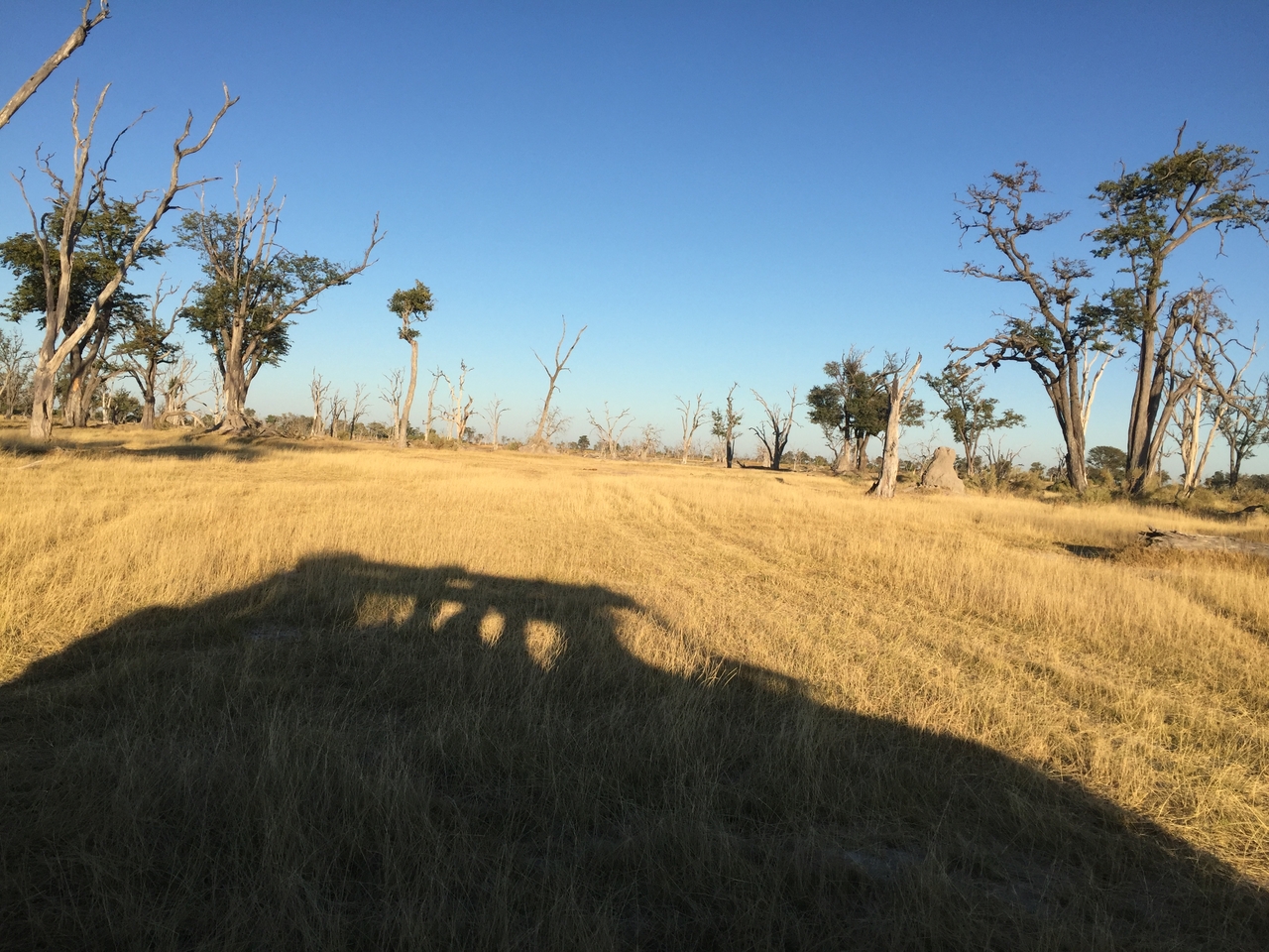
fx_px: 1063
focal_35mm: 29
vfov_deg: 48.2
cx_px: 634
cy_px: 476
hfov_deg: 61.7
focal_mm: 4.15
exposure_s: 1/1464
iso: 32
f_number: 2.2
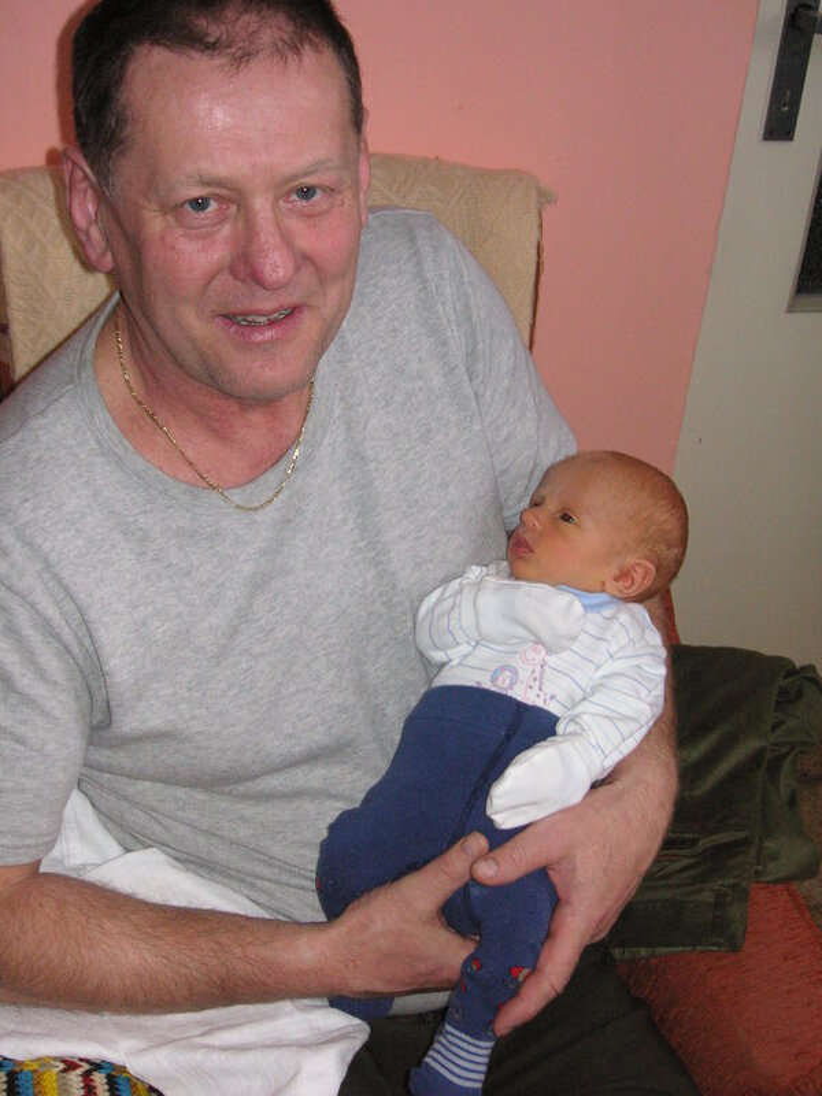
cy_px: 548
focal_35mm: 47
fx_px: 1488
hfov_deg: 30.9
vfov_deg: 40.4
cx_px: 411
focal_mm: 7.8
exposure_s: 1/45
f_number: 3.3
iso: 160
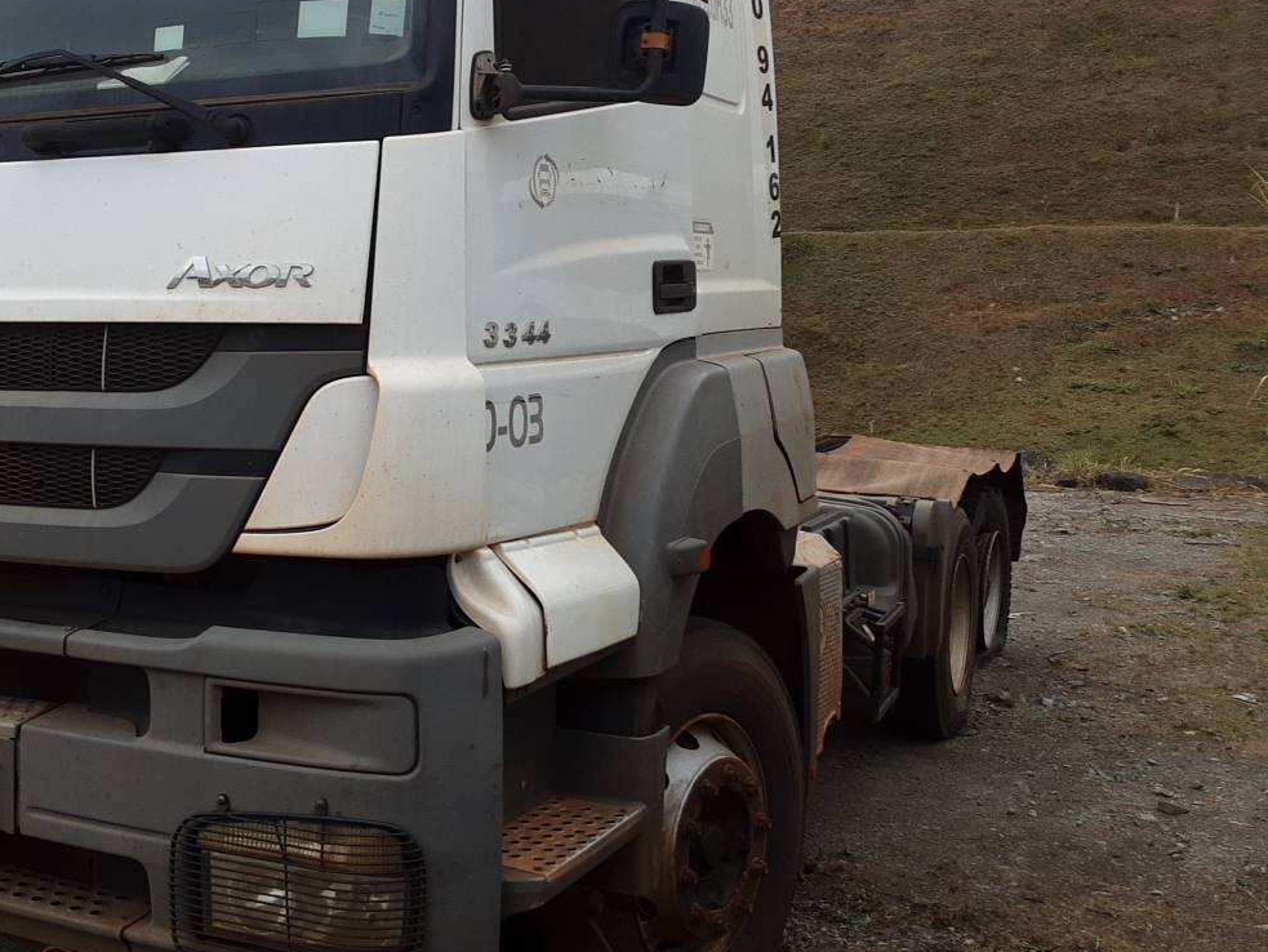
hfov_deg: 44.5
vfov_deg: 34.7
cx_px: 350
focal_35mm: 41
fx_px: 1502
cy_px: 290
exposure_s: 1/1071
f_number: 1.9
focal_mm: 2.9
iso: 40
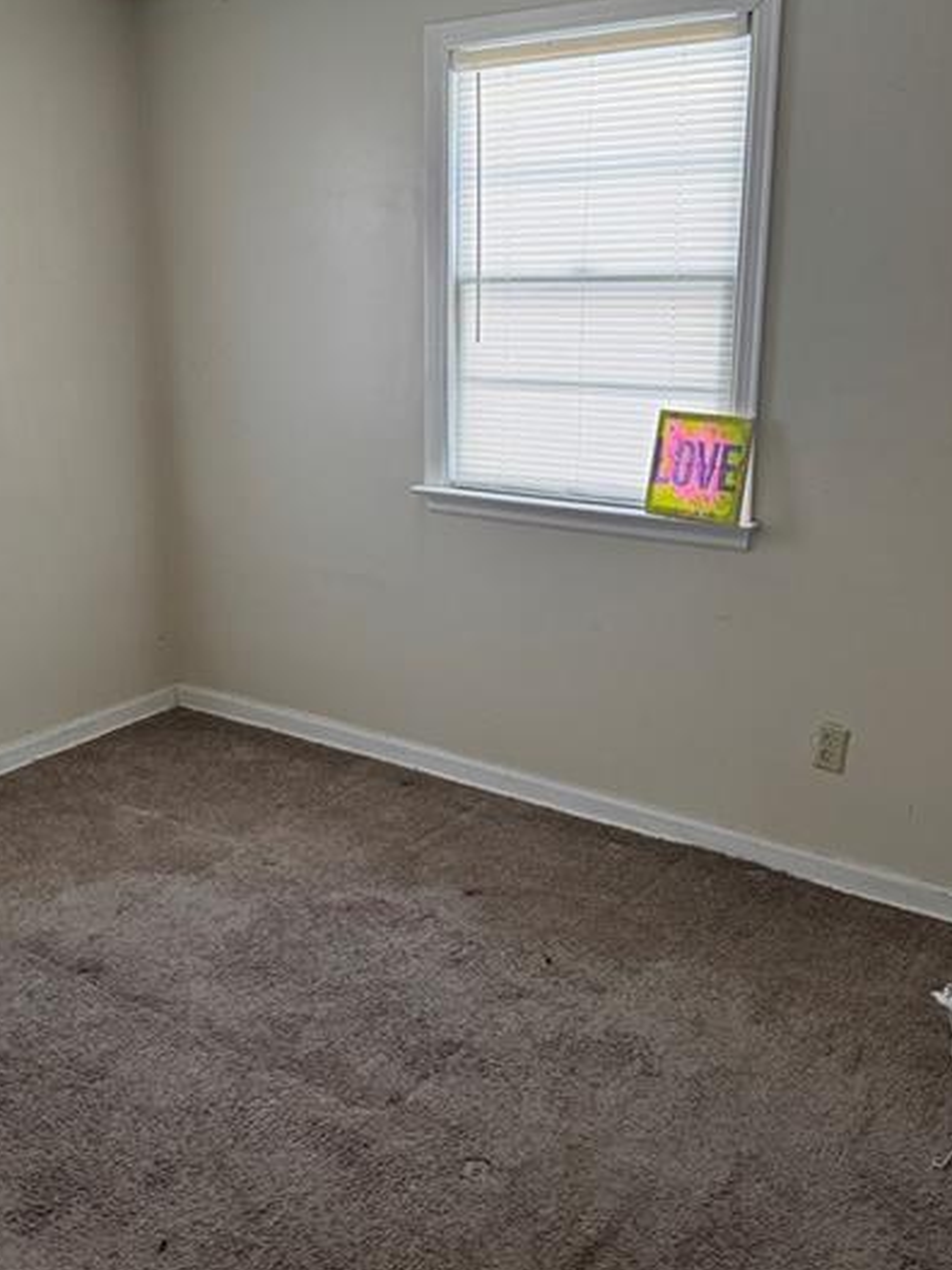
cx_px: 366
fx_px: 1284
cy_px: 554
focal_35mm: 35
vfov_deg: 52.5
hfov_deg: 40.4
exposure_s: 1/96
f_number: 1.78
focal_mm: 6.76
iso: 200
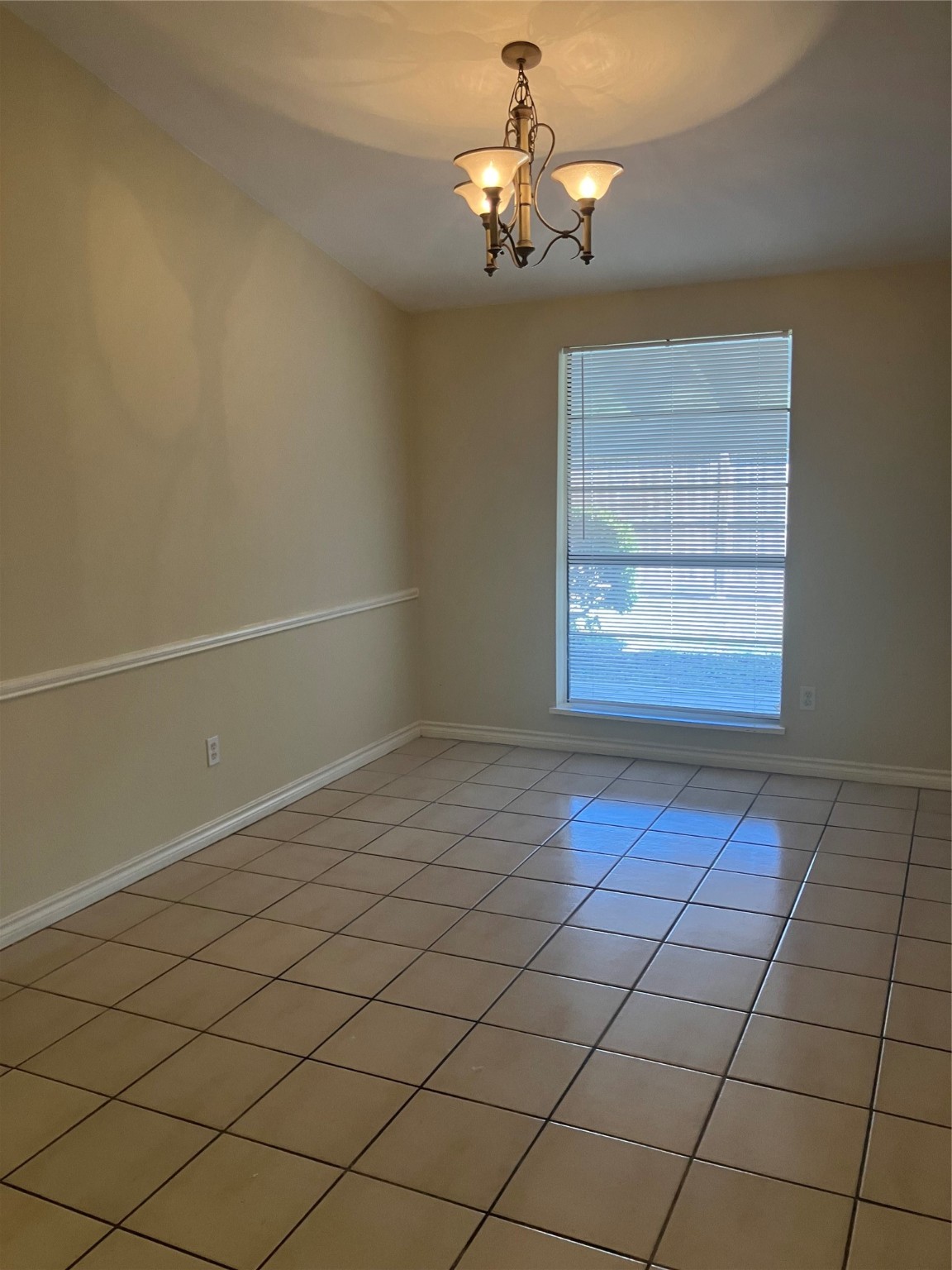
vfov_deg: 63.4
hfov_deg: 49.7
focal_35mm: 28
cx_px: 476
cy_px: 635
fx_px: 1027
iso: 100
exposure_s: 1/60
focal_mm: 3.99
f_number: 1.8
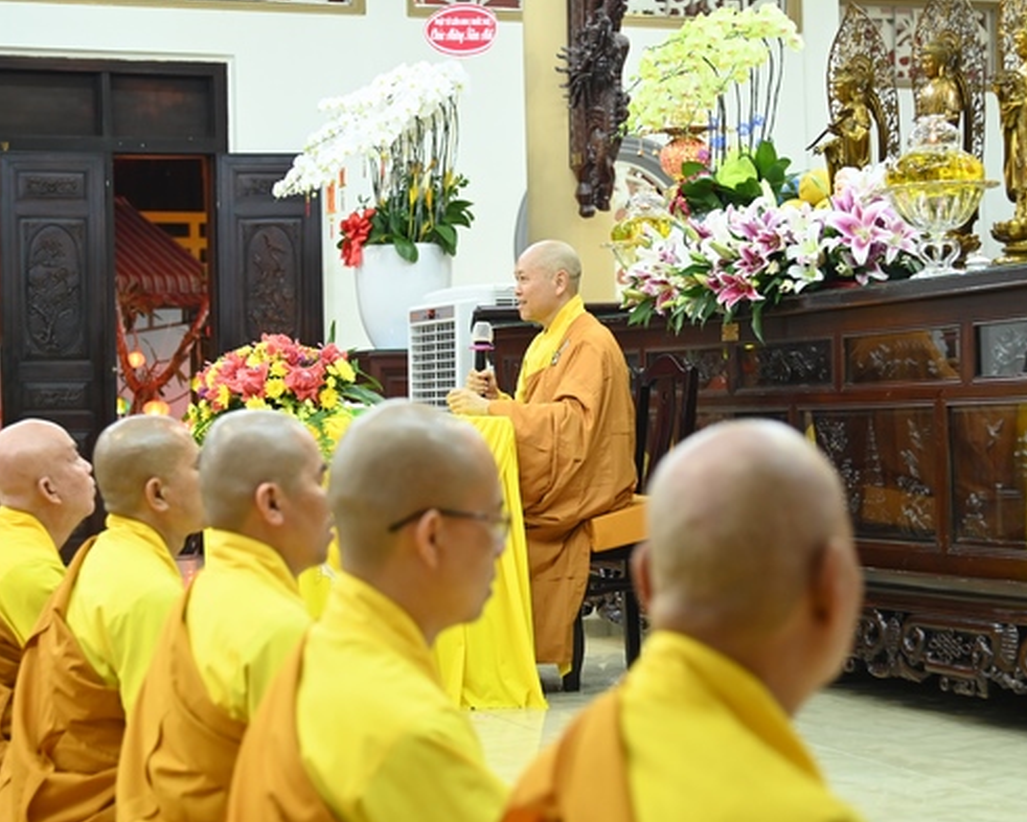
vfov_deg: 21.3
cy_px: 427
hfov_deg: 26.4
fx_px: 2189
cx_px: 462
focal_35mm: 72
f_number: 4
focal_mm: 58
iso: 2000
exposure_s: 1/40
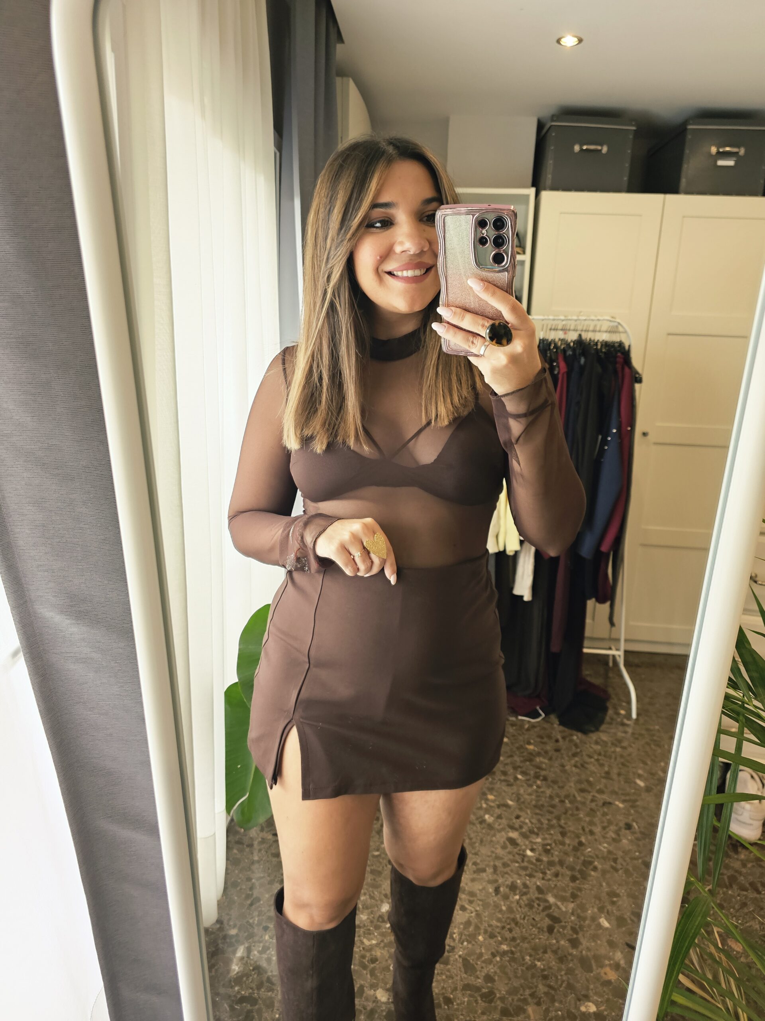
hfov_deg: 58.9
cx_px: 382
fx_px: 678
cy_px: 510
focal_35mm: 23
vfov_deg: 73.9
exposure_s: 1/190
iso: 200
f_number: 1.7
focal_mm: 6.3
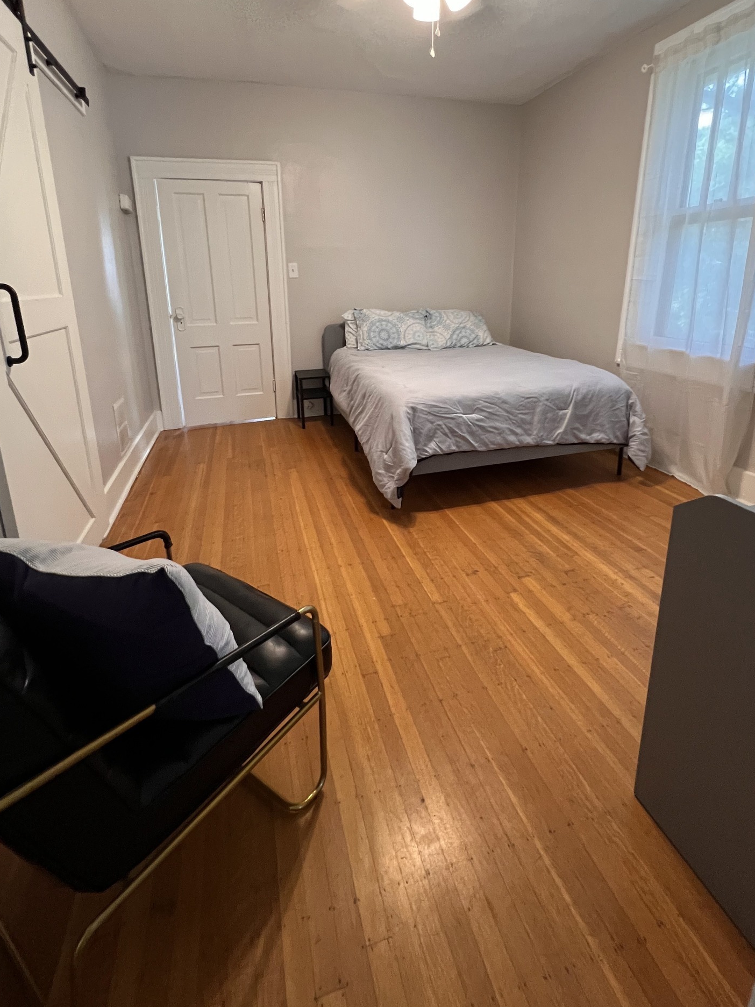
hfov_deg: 78.1
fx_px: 465
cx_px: 380
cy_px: 415
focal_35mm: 16
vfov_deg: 93.6
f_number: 1.8
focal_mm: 1.57
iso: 500
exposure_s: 1/60
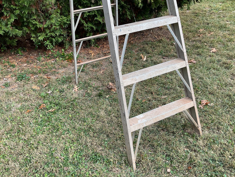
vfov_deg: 46.8
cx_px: 115
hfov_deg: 60.0
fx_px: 204
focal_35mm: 30
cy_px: 90
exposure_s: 1/318
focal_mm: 3
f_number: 1.8
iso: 16
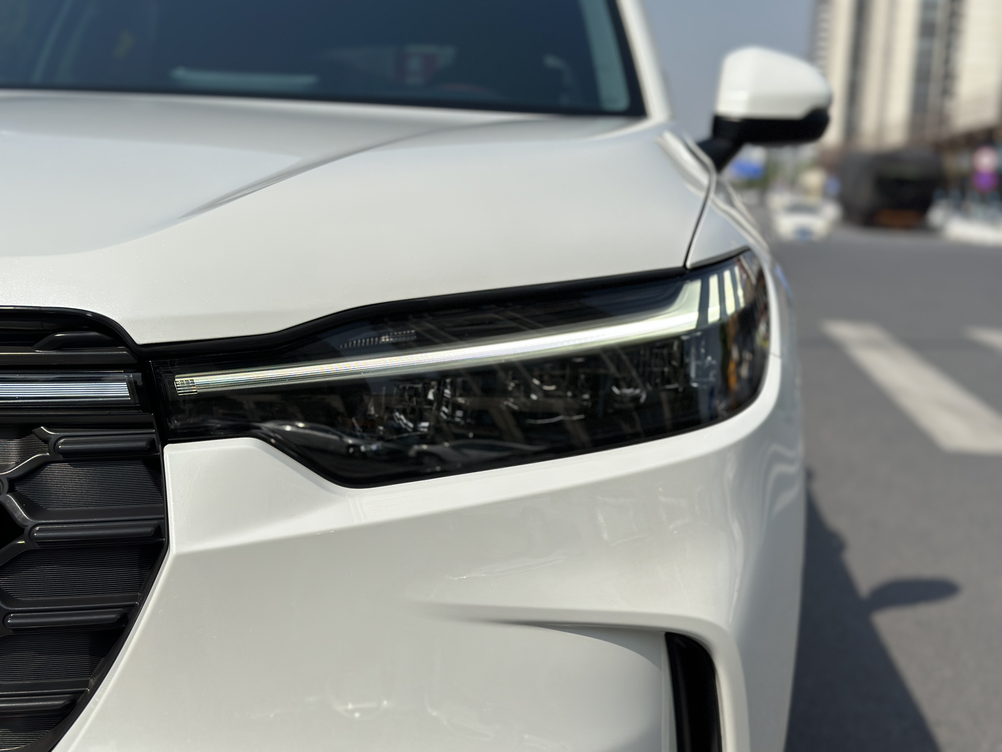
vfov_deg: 30.3
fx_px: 1389
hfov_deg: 39.7
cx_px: 501
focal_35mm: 48
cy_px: 376
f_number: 1.78
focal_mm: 6.86
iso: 100
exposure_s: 1/13699
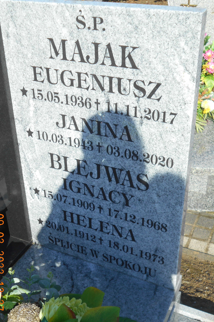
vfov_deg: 42.7
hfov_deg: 29.2
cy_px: 161
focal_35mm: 46
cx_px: 96
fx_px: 410
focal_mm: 7.7
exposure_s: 1/500
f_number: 4.2
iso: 80
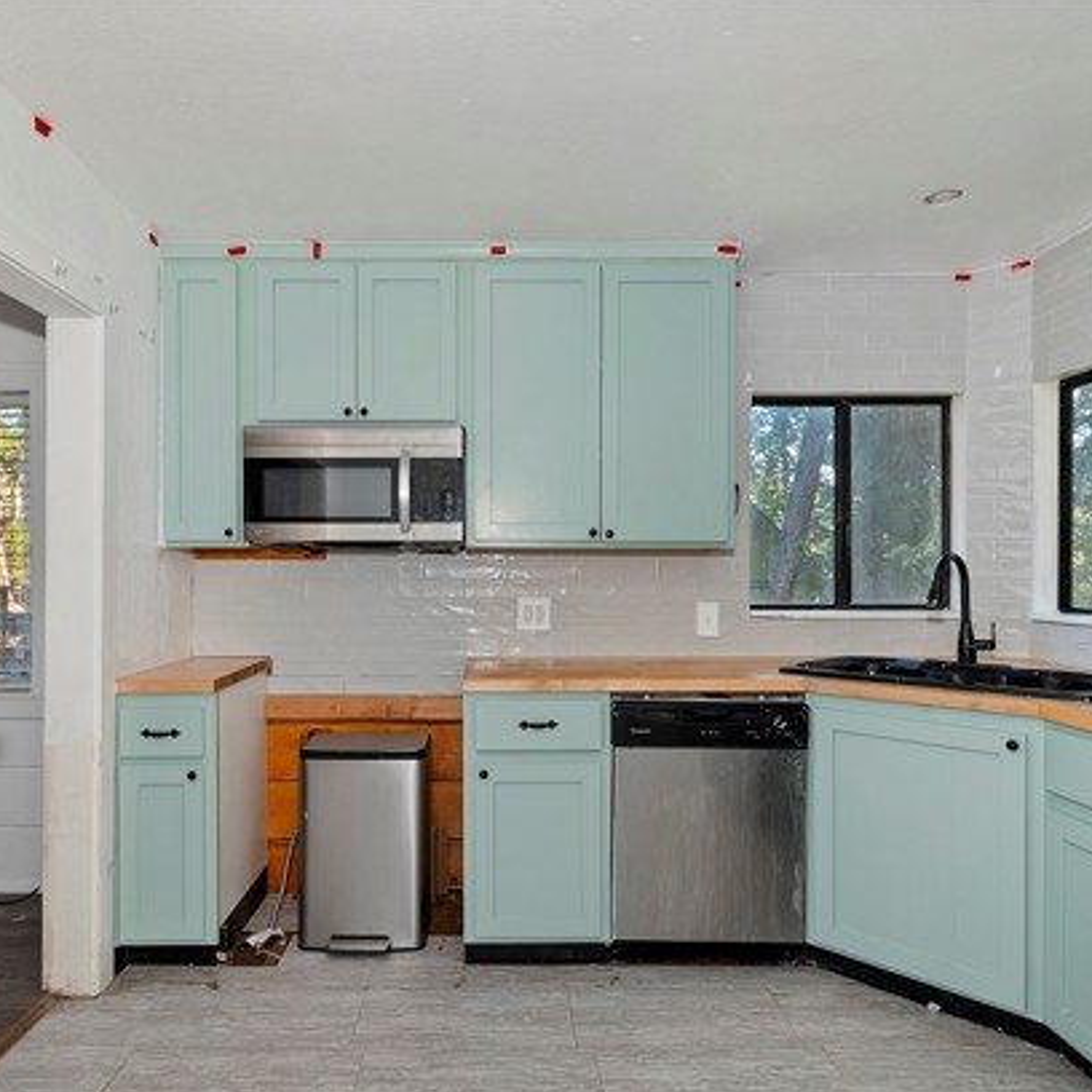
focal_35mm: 20
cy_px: 563
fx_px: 714
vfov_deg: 74.8
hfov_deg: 74.7
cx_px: 500
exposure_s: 1/30
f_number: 8
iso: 400
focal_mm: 10
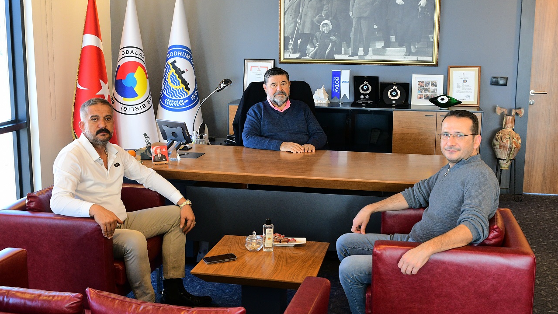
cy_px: 132
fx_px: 629
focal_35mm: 43
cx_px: 279
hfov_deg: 47.8
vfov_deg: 28.0
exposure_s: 1/30
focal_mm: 27
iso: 1250
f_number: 6.3
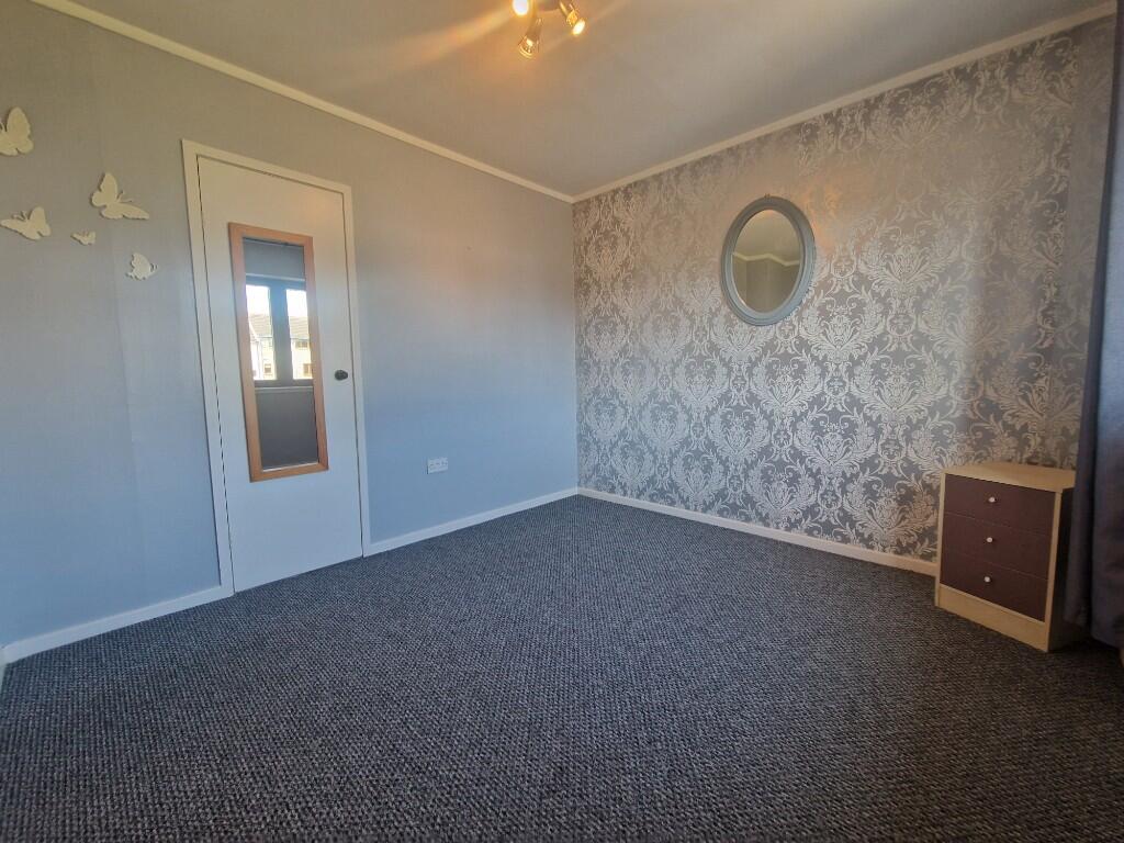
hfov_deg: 106.2
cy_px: 422
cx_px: 562
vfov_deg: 89.9
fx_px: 422
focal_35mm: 13
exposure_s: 1/50
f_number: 2.2
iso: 125
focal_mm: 2.2
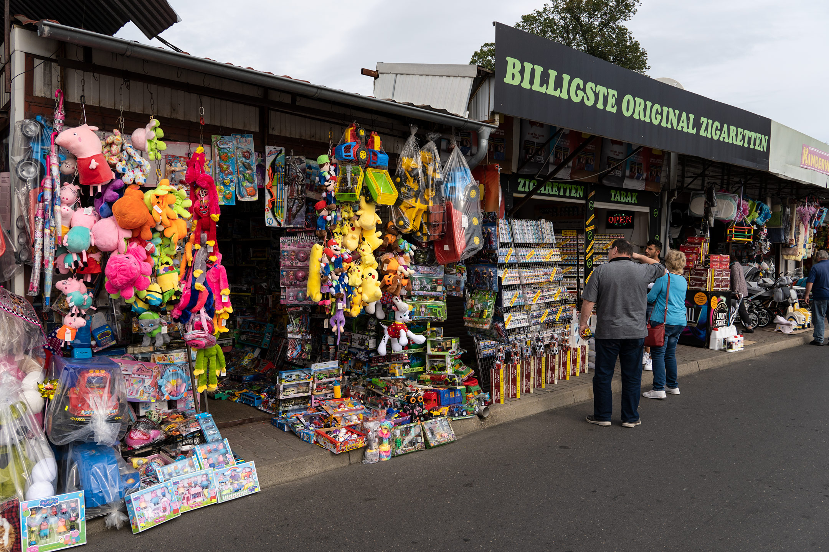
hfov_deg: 67.4
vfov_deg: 47.9
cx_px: 414
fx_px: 622
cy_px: 276
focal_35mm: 27
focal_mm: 18
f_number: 5.6
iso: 100
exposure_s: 1/400
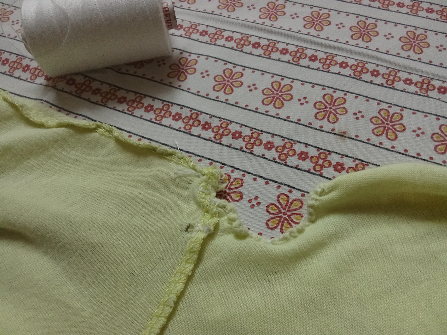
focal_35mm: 28
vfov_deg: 49.7
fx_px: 362
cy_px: 168
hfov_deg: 63.4
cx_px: 224
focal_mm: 2.78
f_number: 2
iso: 250
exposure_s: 1/33.3
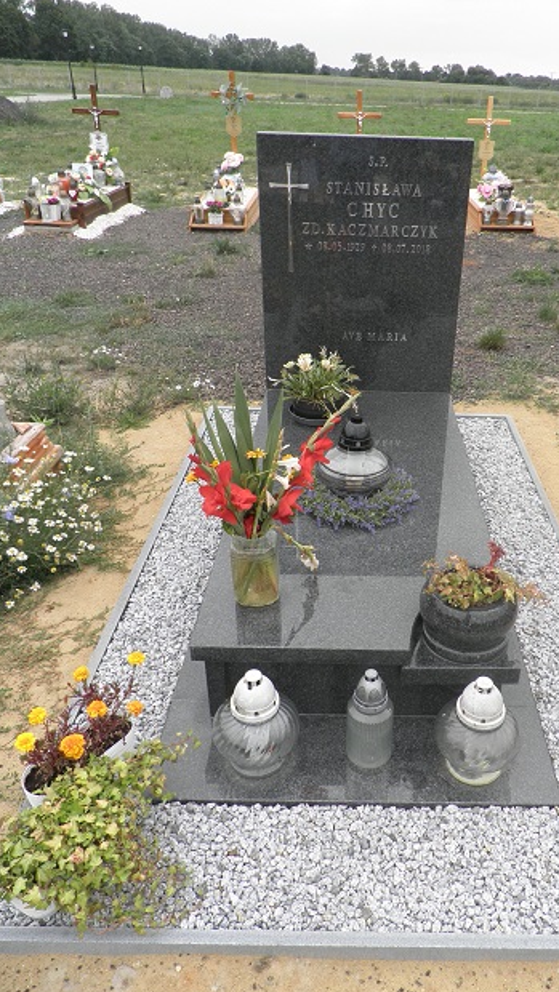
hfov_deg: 42.4
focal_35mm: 27
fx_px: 711
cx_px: 372
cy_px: 499
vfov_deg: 69.9
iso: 64
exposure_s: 1/200
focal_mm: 4.3
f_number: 3.3
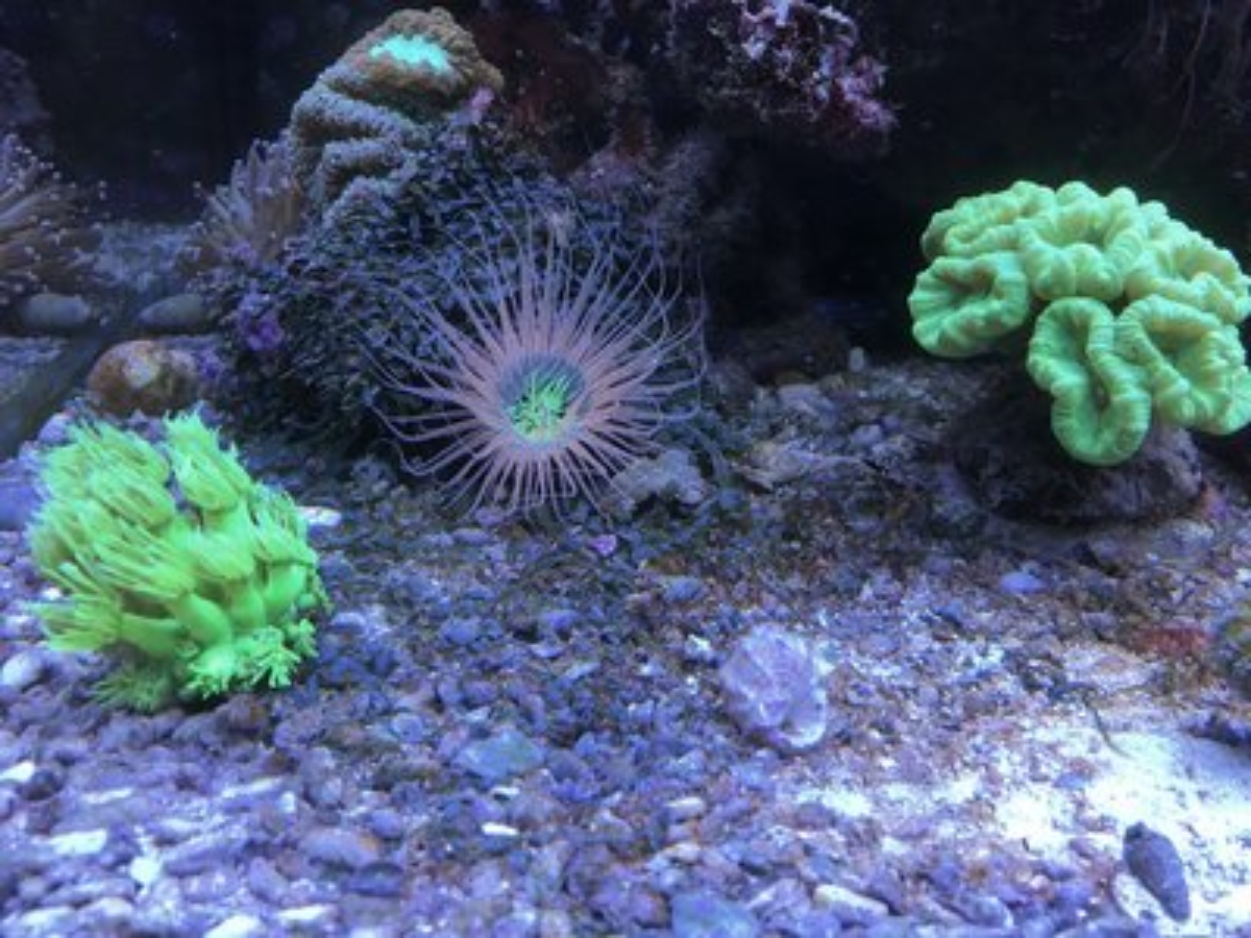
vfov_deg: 48.2
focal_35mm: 29
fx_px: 1048
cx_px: 626
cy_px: 469
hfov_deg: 61.7
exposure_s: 1/33
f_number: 2.2
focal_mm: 4.15
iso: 25
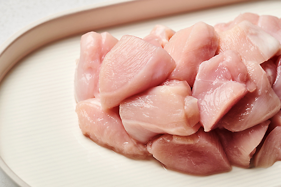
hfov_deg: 19.5
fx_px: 820
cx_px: 140
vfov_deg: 13.0
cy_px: 94
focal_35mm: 105
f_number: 11
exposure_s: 1/125
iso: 80
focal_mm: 105
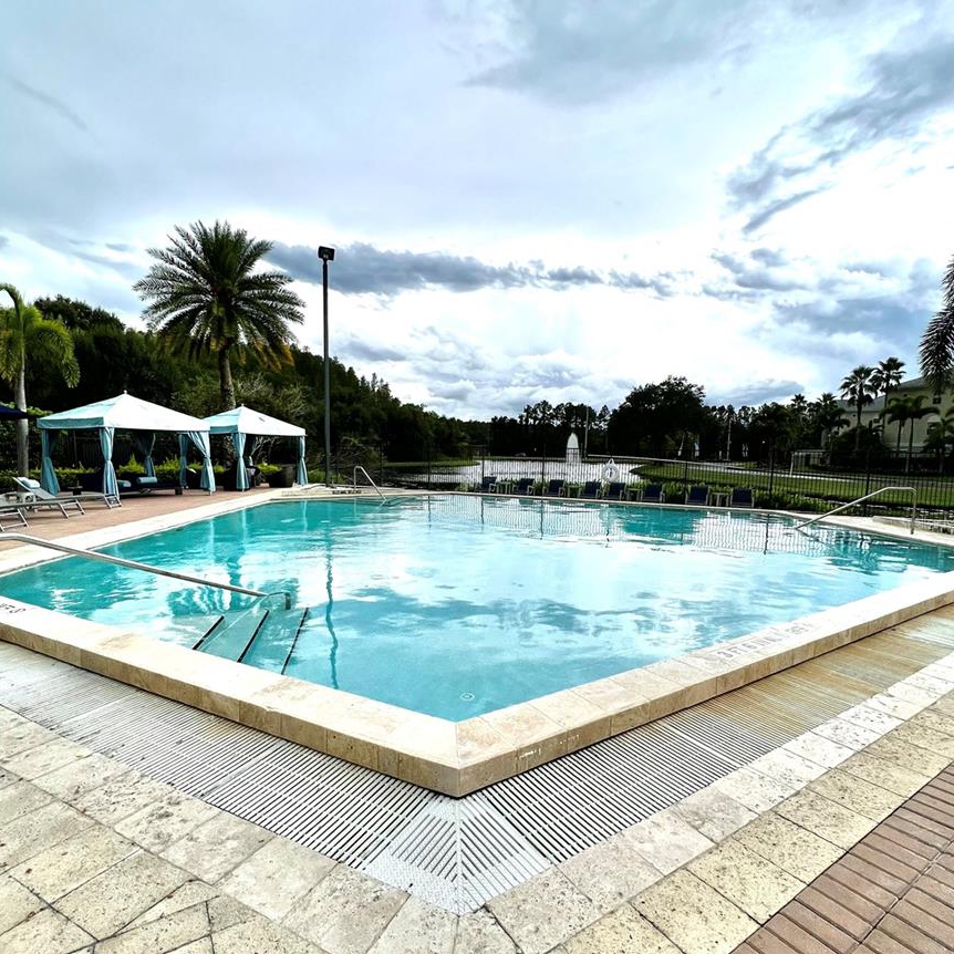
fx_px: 499
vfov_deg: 87.2
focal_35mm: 16
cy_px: 522
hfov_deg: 87.4
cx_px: 478
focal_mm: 1.57
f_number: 1.8
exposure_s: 1/704
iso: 32
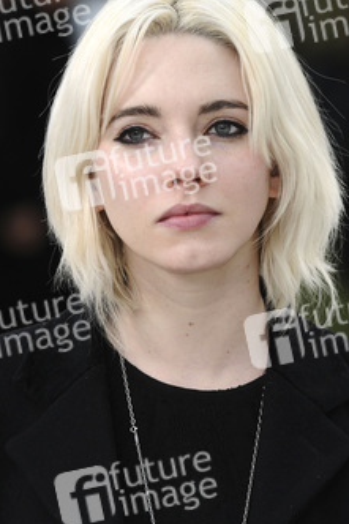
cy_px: 253
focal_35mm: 362
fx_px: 5269
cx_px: 182
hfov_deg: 3.8
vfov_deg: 5.7
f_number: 5.6
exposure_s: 1/250
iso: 320
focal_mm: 200
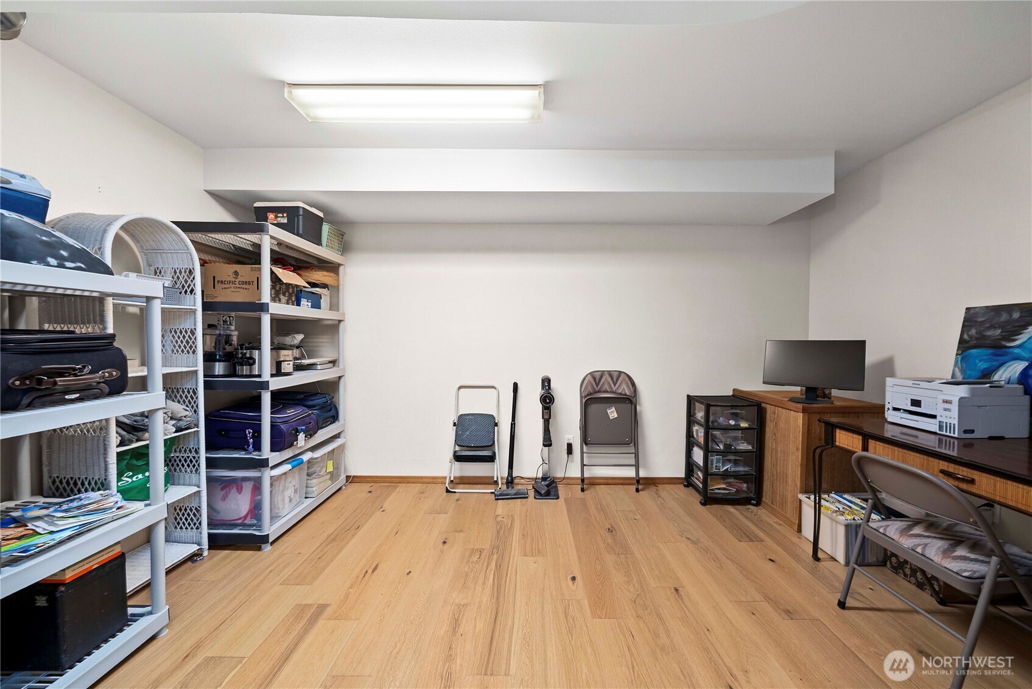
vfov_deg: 90.1
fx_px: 344
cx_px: 516
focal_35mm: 12
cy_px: 344
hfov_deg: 112.6
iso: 1000
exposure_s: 1/2
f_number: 7.1
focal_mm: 12
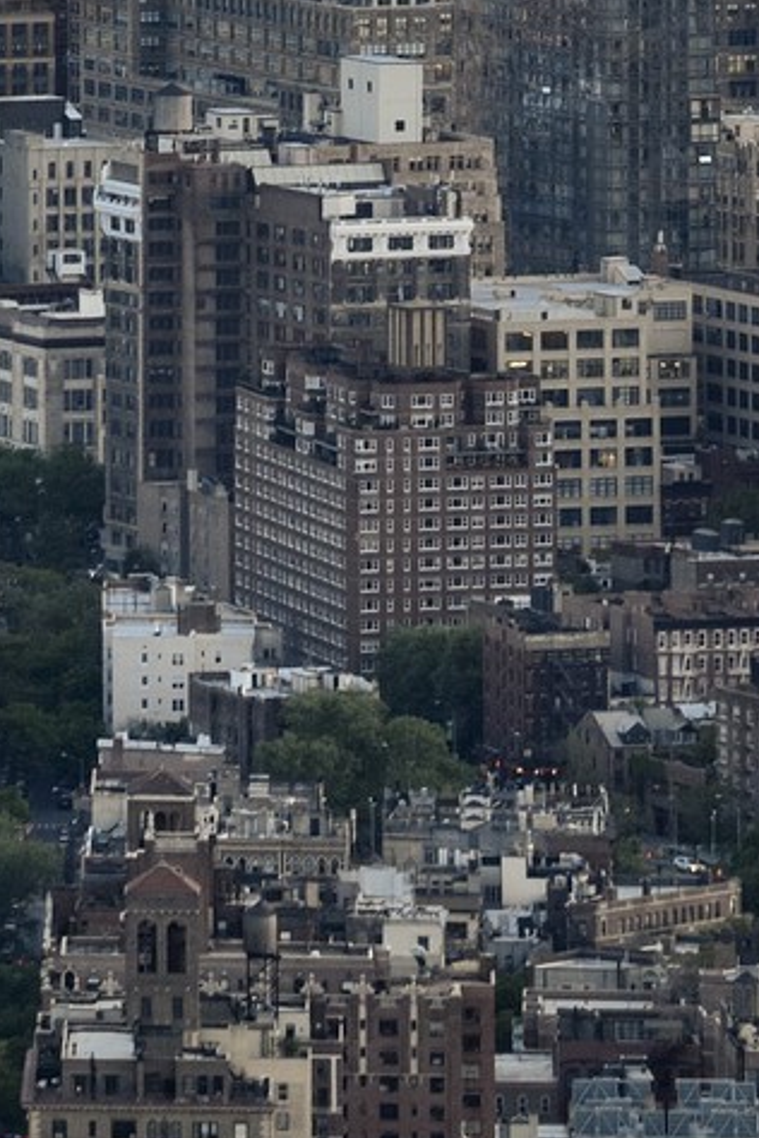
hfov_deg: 2.1
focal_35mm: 641
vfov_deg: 3.2
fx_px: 20270
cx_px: -459
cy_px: -485
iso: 800
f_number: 5.6
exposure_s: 1/160
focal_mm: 190
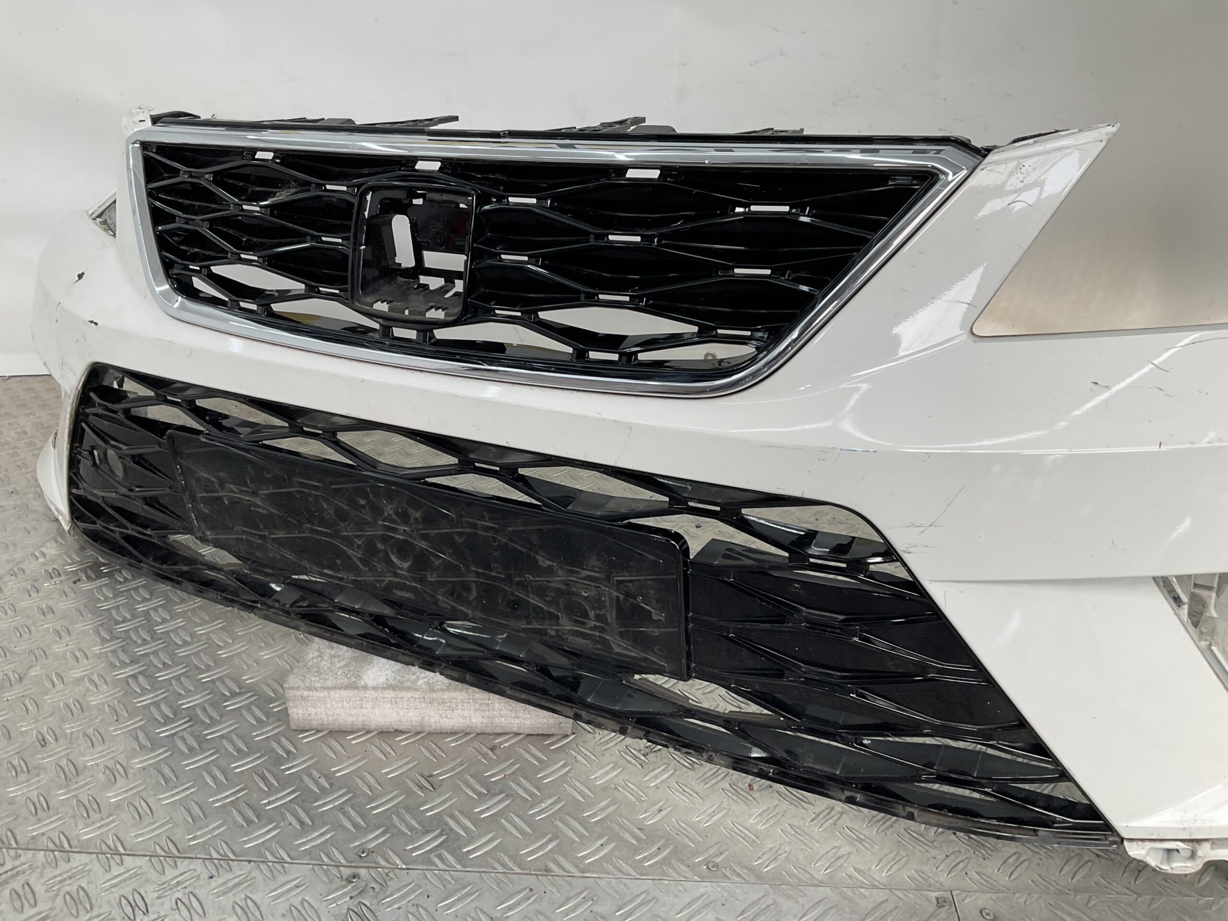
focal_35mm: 29
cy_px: 460
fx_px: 1029
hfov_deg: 61.7
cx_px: 614
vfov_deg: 48.2
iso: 16
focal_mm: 3
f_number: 1.8
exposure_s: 1/193
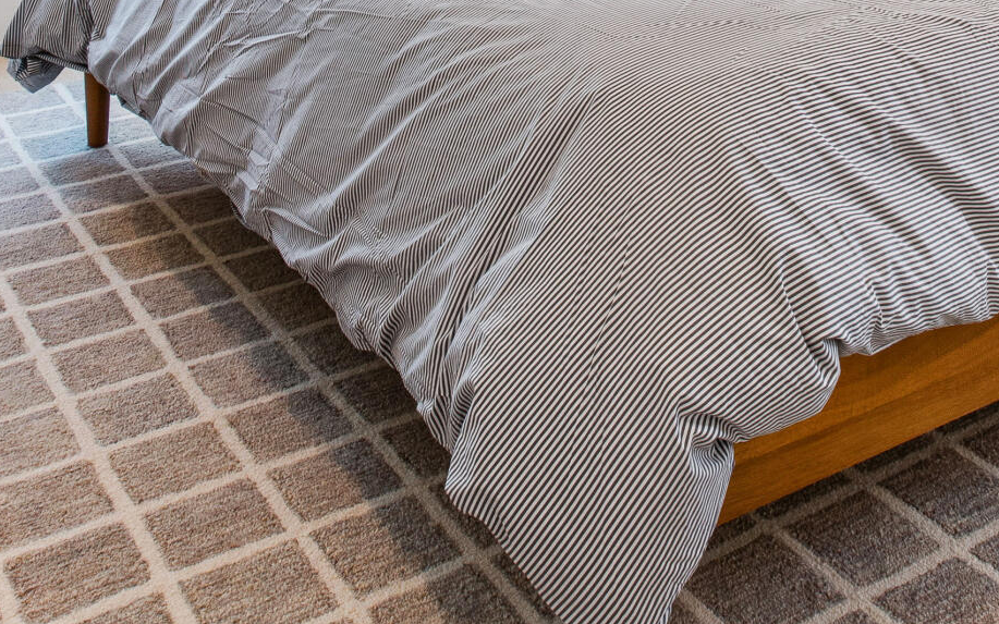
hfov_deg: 39.9
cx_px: 654
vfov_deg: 20.3
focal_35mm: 50
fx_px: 1361
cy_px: -420
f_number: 8
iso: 100
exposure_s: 1/6
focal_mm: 10
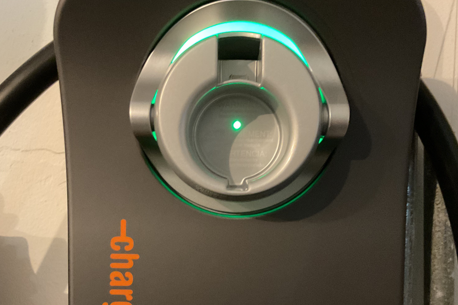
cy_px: 189
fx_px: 522
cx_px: 225
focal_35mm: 41
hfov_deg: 47.4
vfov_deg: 32.5
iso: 500
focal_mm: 3
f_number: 1.8
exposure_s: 1/30
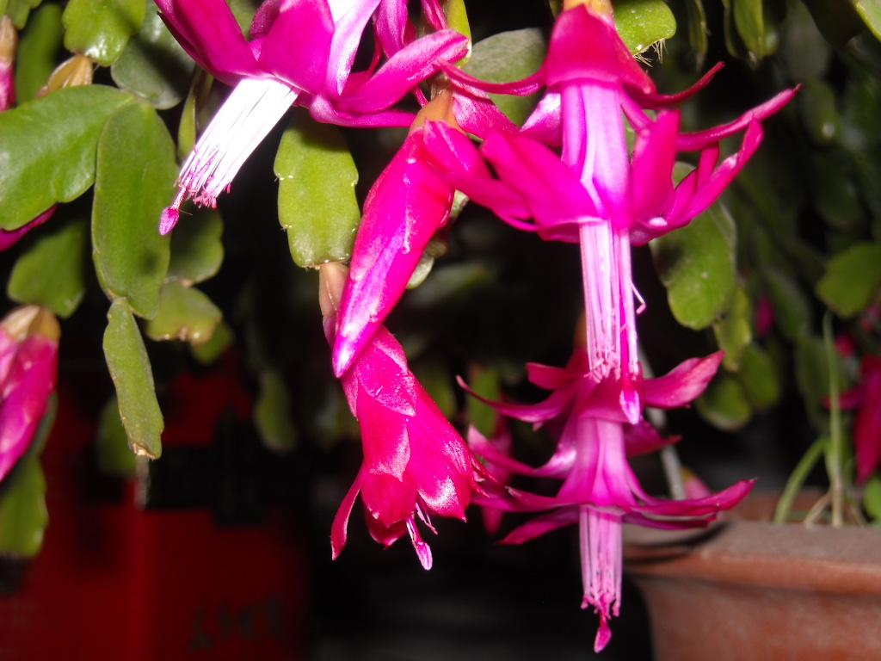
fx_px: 1934
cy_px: 330
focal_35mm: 76
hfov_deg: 25.7
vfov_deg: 19.4
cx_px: 440
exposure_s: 1/125
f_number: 7.7
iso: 64
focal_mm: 12.3
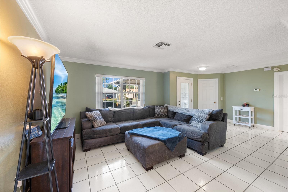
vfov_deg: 81.2
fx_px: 112
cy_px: 96
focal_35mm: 14
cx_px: 144
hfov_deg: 104.2
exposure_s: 1/2.5
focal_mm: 14
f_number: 7.1
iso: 250
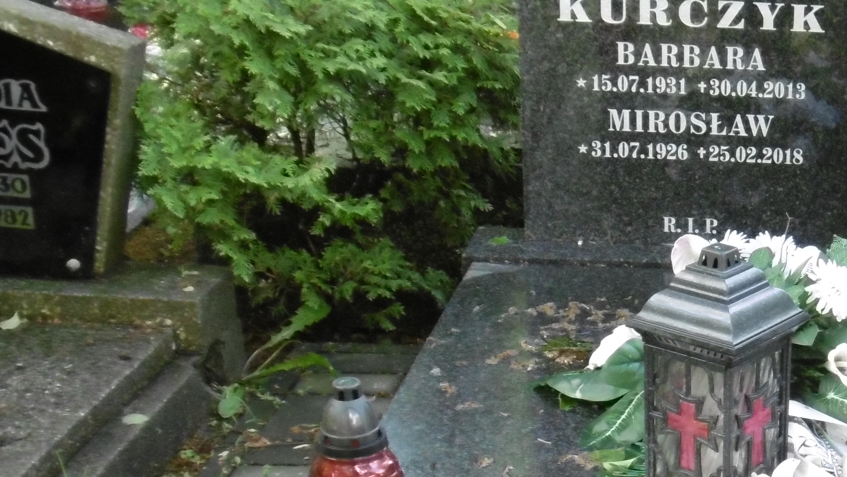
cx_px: 922
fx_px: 1684
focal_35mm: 75
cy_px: 427
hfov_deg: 26.1
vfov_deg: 15.9
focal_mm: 5
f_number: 3.3
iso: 250
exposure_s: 1/60
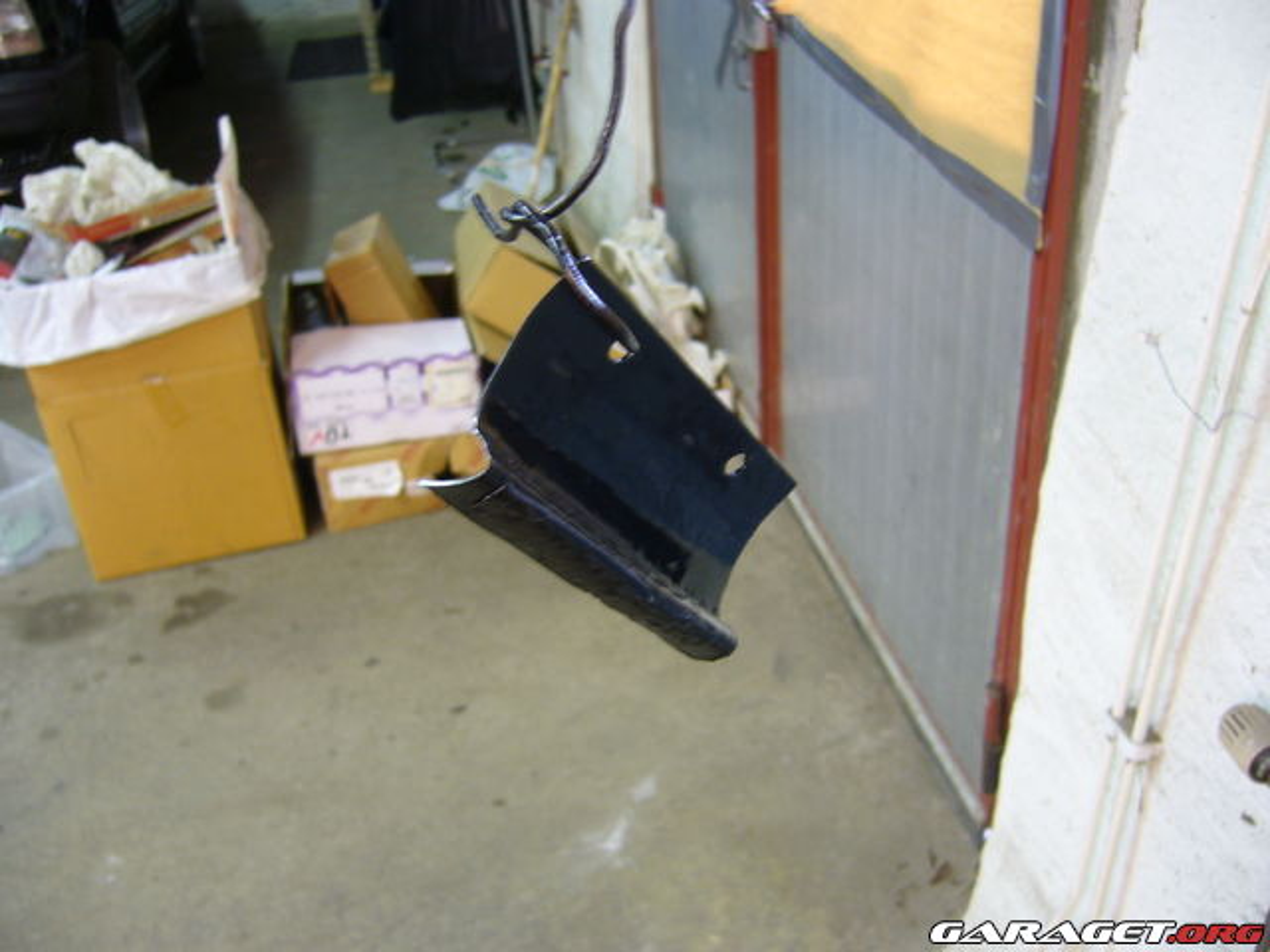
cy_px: 476
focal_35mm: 35
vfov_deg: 40.7
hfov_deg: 52.6
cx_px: 635
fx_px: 1284
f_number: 2.8
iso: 80
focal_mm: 5.8
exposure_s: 1/4
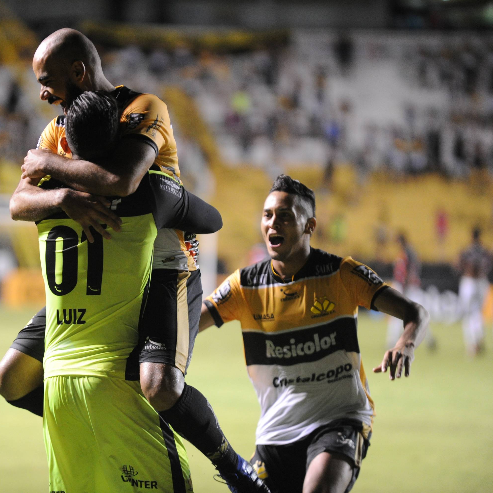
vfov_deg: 6.8
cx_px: 155
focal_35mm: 256
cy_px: 246
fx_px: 4125
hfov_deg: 6.8
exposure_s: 1/500
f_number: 2.8
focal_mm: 200
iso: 5000
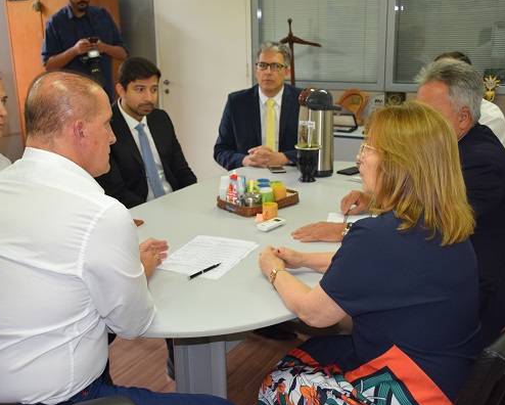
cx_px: 225
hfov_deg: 44.7
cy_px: 202
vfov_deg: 36.5
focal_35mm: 41
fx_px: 613
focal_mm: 24
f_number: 4.5
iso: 800
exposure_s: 1/80
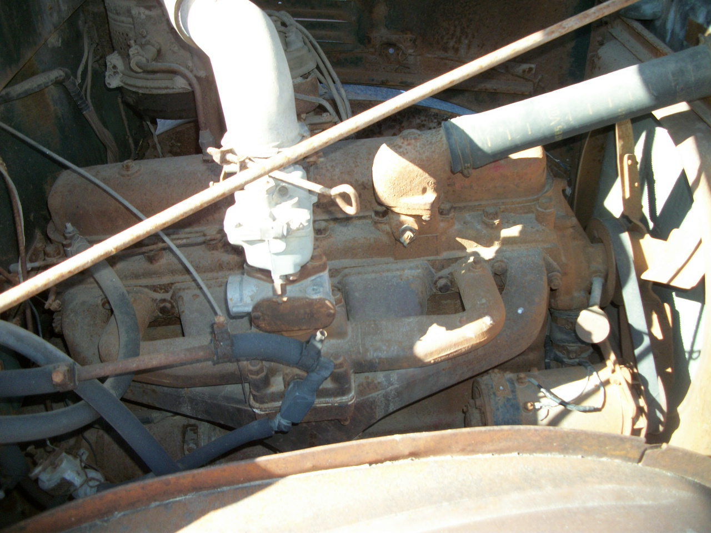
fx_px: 657
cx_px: 356
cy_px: 266
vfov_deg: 44.2
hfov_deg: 56.8
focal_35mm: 32
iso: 80
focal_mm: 5.7
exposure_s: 1/200
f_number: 2.9
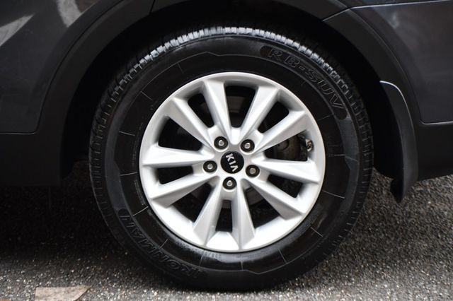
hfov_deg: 18.3
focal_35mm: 112
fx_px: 1409
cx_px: 226
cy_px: 150
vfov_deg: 12.2
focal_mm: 75
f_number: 4.8
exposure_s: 1/125
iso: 800
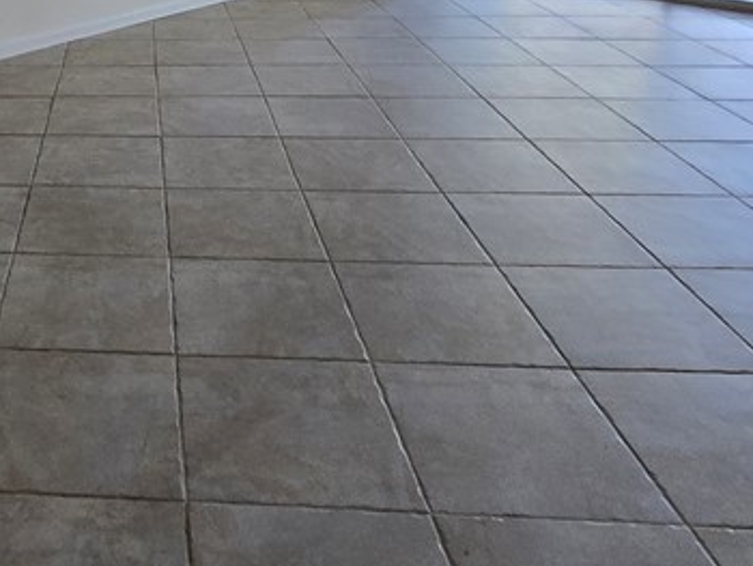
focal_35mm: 38
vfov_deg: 30.8
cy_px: -142
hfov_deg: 44.2
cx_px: 65
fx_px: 827
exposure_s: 1/60
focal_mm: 2.2
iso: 250
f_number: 2.2
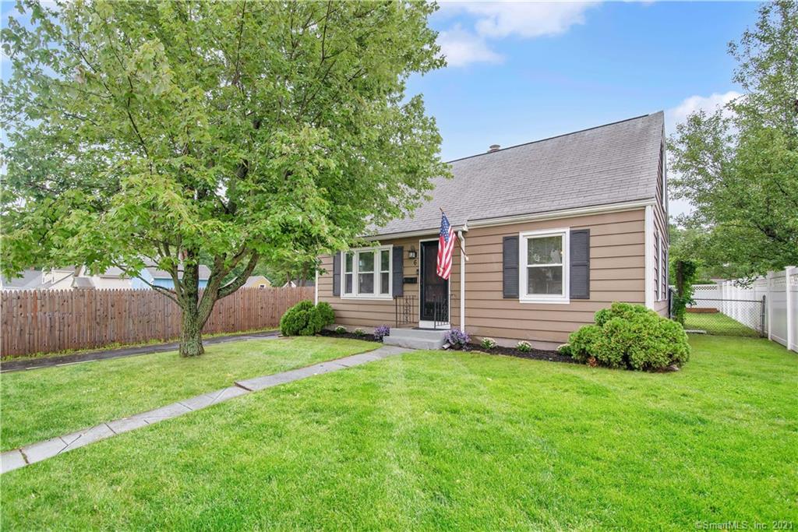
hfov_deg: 96.7
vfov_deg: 73.8
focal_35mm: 16
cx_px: 399
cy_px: 266
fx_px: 355
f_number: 8
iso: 400
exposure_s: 1/250
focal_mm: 16
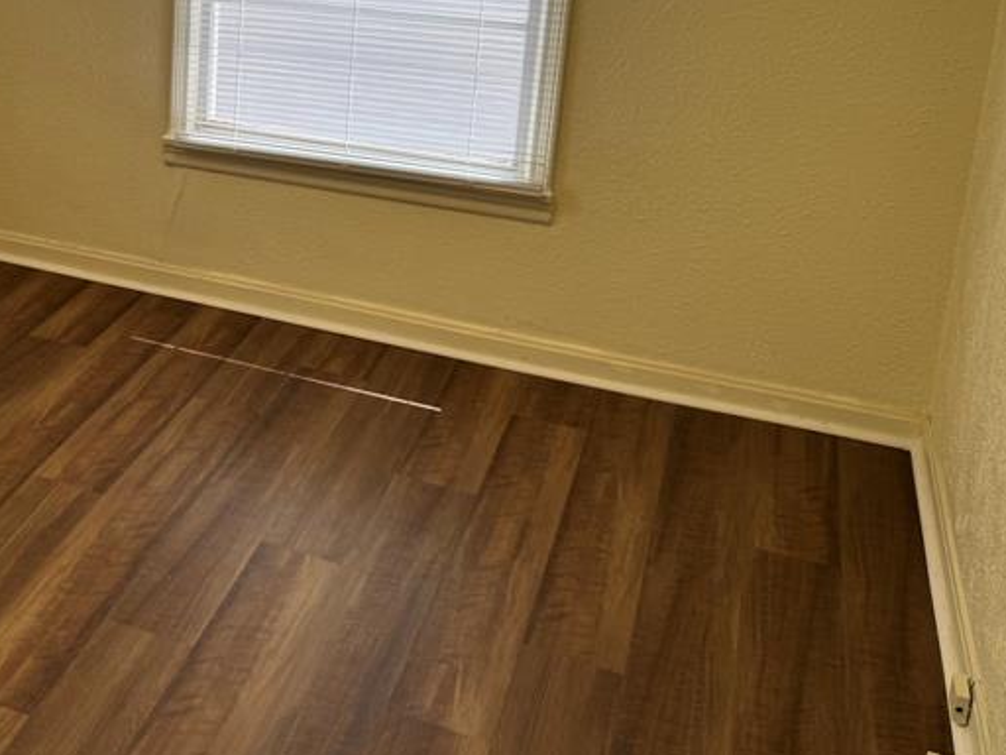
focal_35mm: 48
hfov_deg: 36.4
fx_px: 1395
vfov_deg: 29.0
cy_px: 75
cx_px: 45
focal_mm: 6.76
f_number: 1.78
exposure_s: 1/120
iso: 50
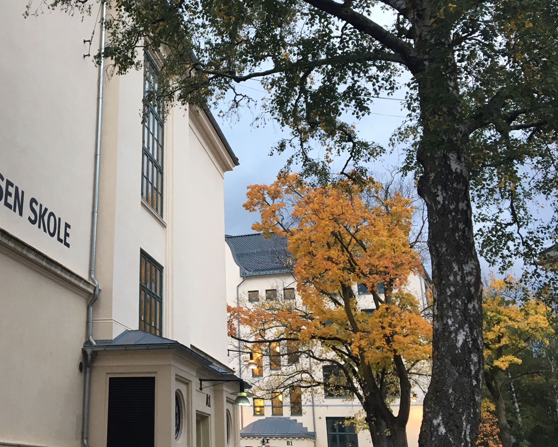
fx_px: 743
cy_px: 176
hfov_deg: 39.7
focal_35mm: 45
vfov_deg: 33.3
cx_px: 121
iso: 40
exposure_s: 1/33
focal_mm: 4.15
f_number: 2.2
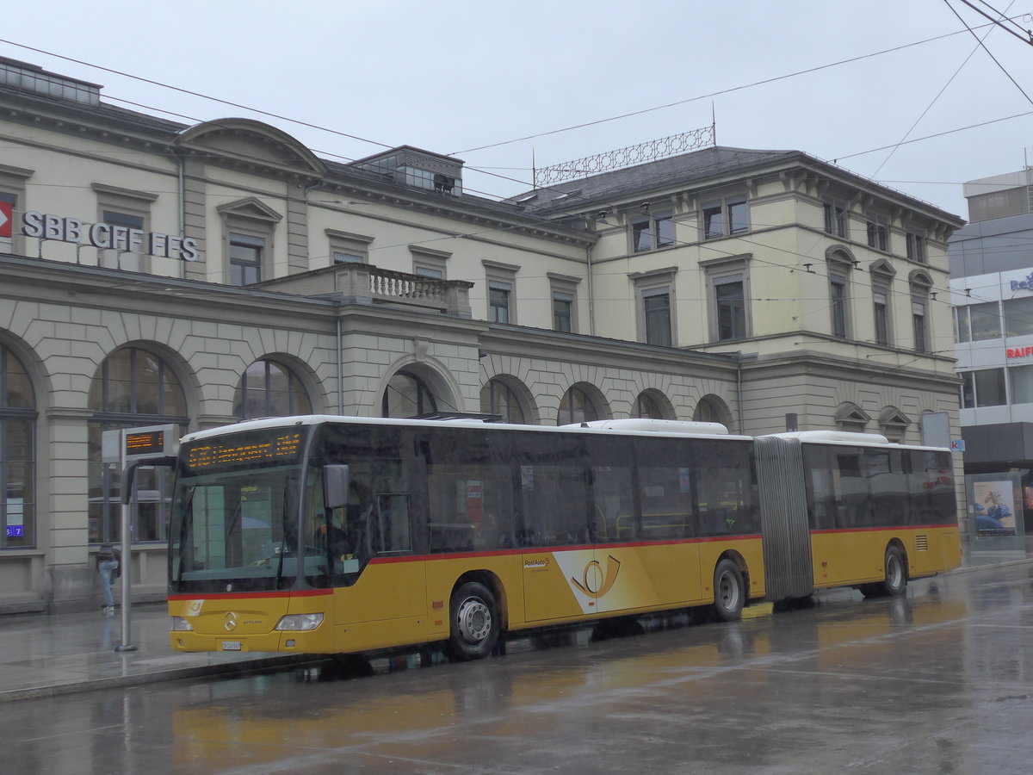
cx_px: 516
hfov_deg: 41.2
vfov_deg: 31.5
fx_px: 1373
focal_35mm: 46
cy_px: 388
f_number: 3
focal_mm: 9.5
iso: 160
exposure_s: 1/200
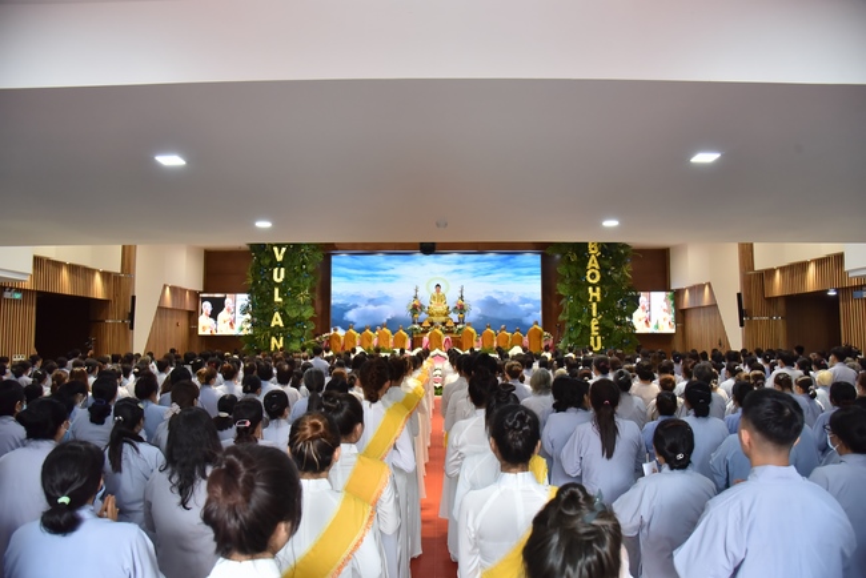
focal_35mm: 24
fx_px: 578
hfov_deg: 73.7
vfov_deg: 53.2
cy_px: 289
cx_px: 433
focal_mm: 24
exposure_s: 1/80
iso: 1250
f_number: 5.6
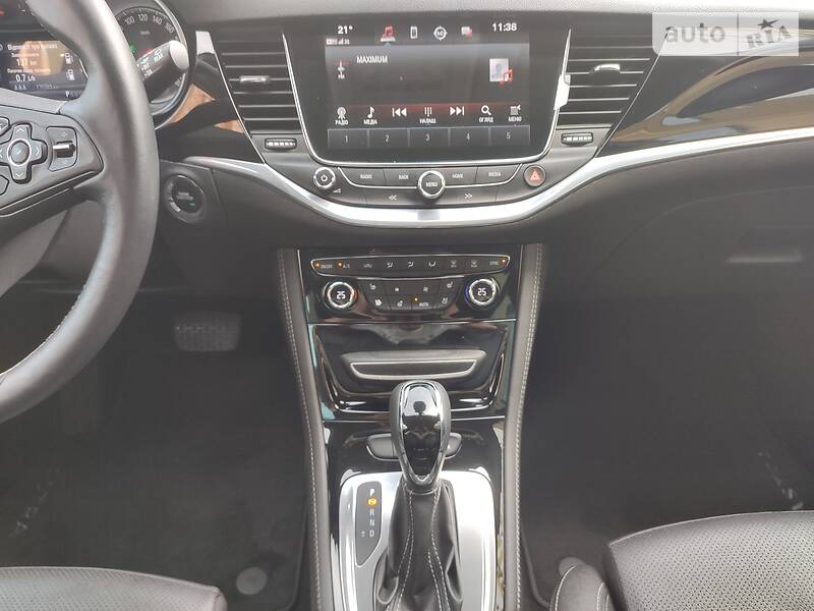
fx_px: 611
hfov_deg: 67.3
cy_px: 306
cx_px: 407
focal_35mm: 26
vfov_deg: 53.1
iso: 188
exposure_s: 1/100
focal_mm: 4.8
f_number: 1.8
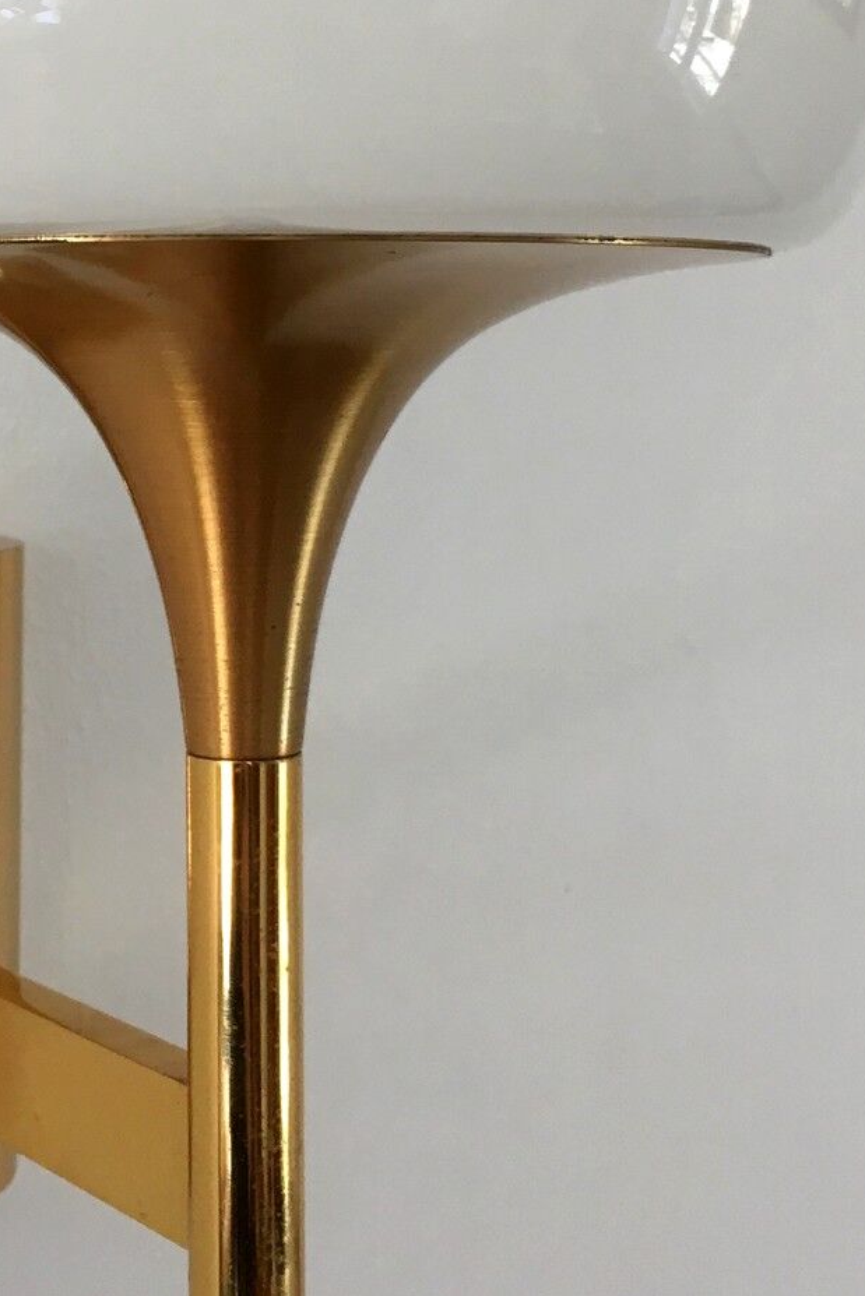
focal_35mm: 65
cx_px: 190
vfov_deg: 30.4
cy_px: 316
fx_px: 2342
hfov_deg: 20.7
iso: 40
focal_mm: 4.15
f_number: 2.2
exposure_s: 1/33
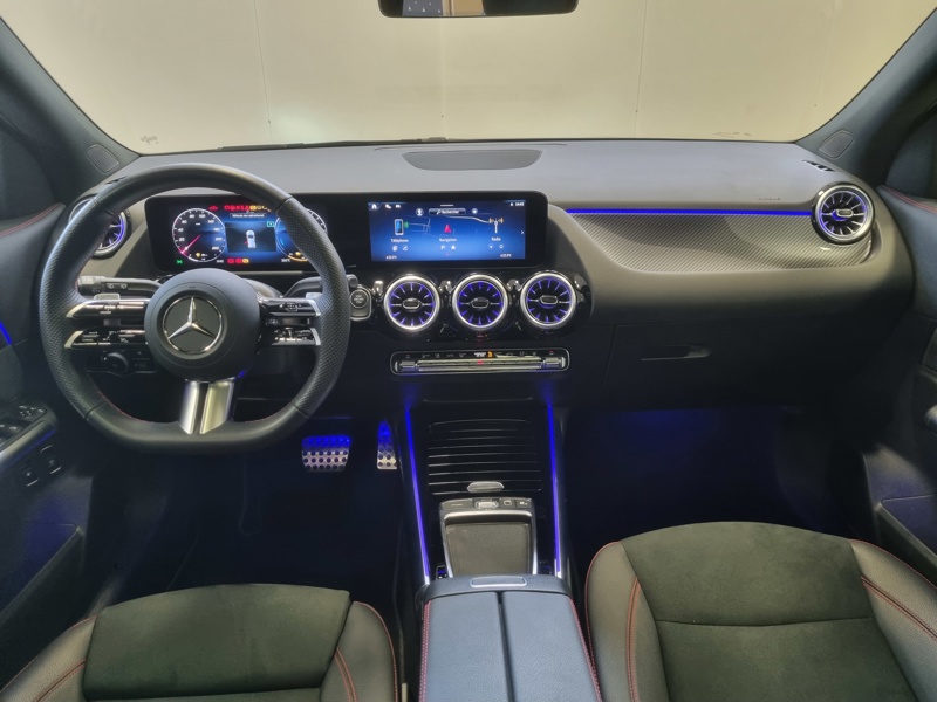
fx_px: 704
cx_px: 468
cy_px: 351
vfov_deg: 53.1
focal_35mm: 26
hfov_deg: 67.3
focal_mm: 5.4
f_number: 1.8
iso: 250
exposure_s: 1/40
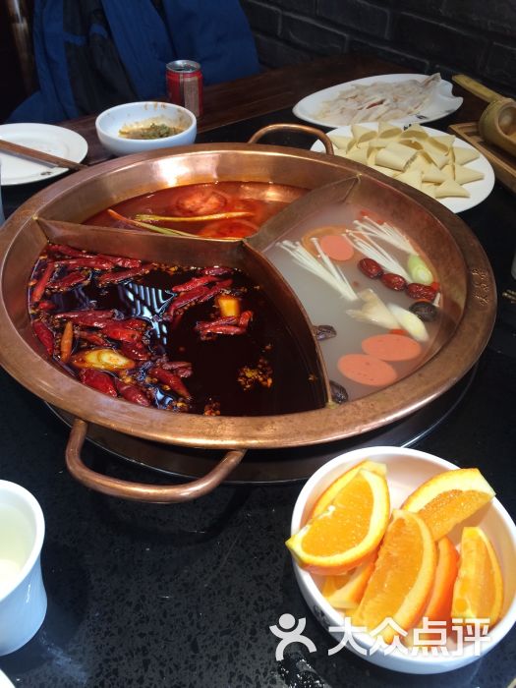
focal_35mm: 29
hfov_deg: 48.2
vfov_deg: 61.7
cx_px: 258
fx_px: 576
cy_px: 344
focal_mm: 4.15
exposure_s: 1/33
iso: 40
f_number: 2.2
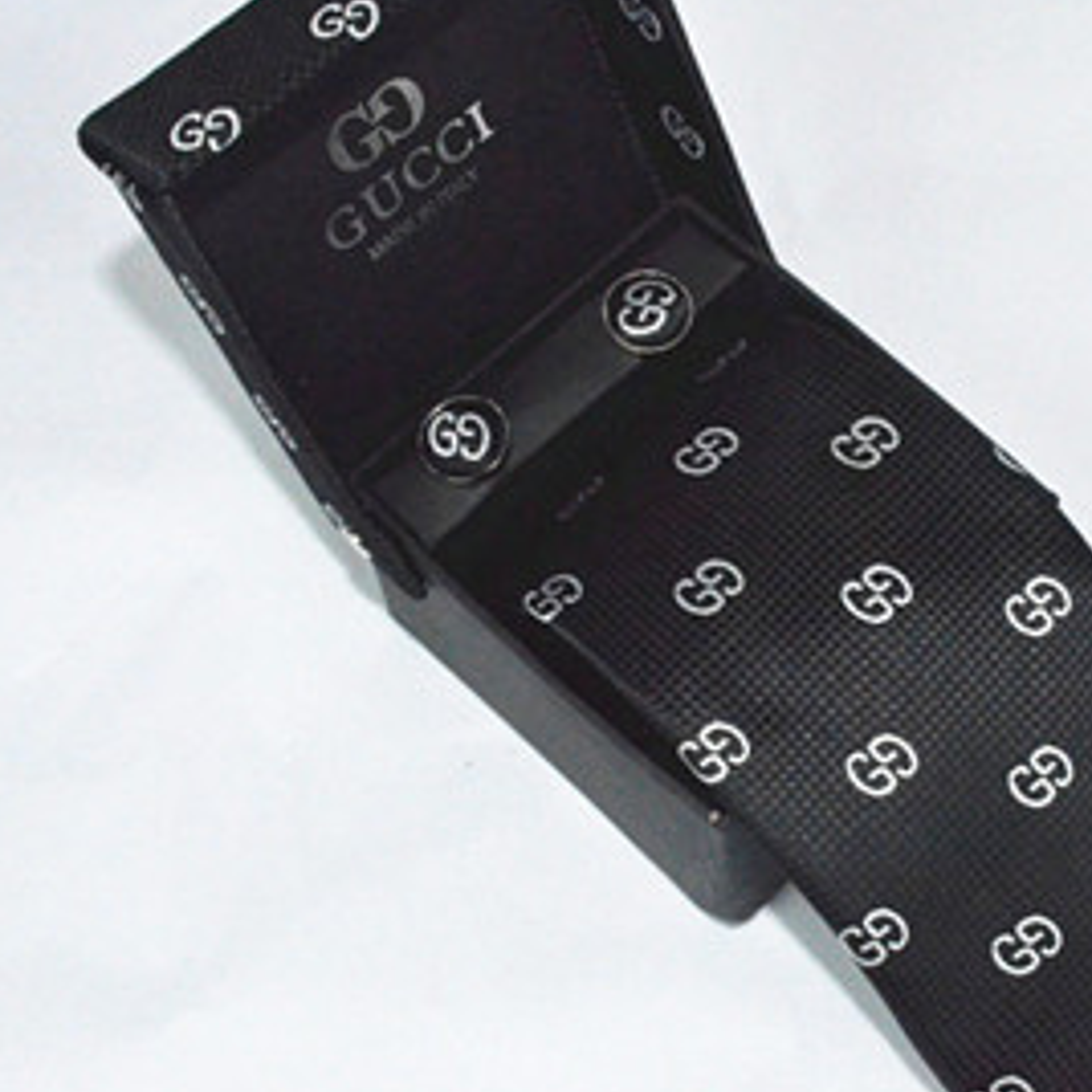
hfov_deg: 22.6
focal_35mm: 76
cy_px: 489
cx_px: 815
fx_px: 2712
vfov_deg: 22.8
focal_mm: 32
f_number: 22
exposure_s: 1/250
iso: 6400
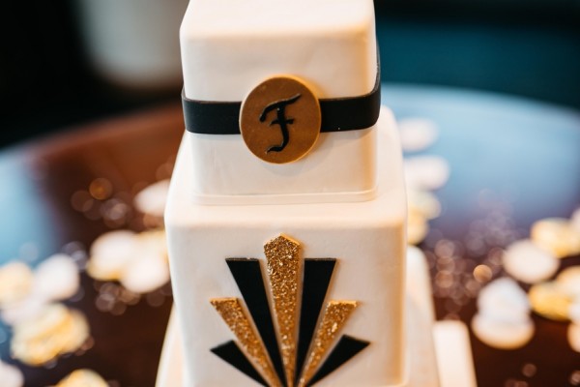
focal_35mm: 50
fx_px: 805
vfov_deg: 27.0
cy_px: 194
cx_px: 290
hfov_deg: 39.6
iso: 400
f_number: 1.8
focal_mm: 50
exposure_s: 1/100
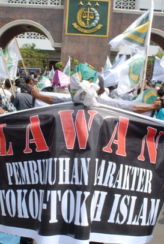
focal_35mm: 33
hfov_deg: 40.1
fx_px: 225
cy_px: 115
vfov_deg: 57.1
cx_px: 84
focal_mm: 20
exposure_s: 1/500
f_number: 5
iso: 100
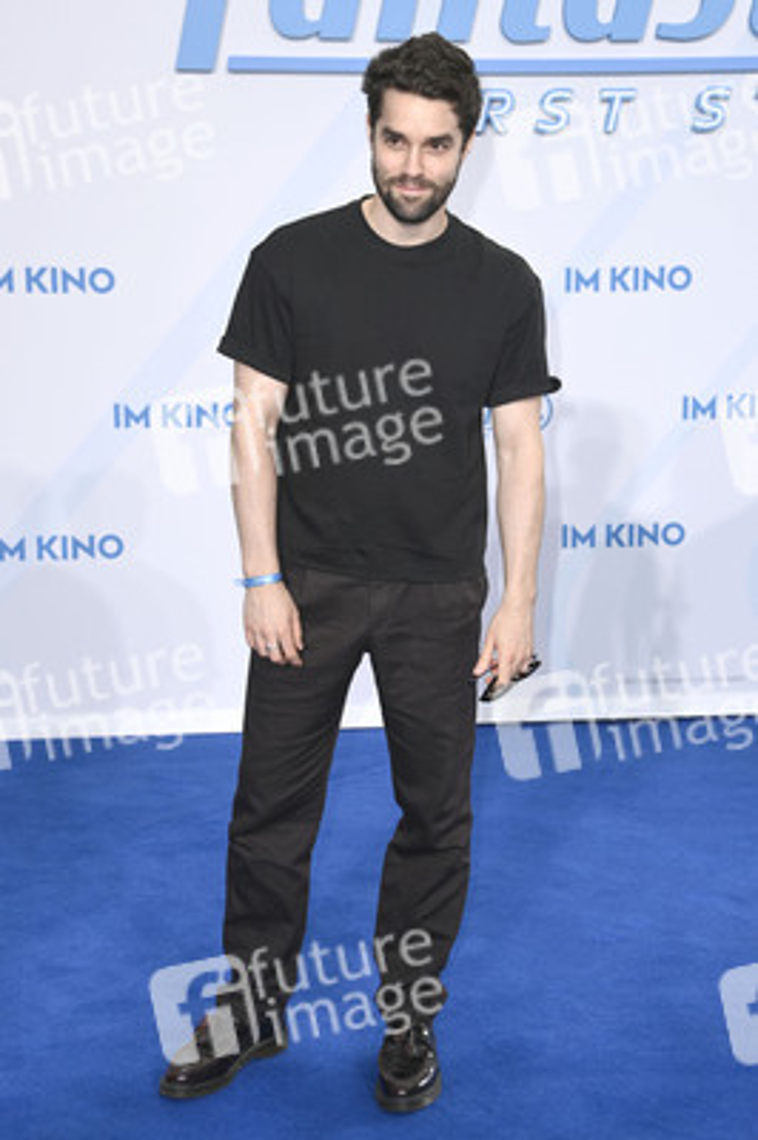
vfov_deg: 29.7
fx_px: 2151
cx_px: 379
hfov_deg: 20.0
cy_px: 570
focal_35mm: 68
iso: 400
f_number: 5.6
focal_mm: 68
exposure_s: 1/250
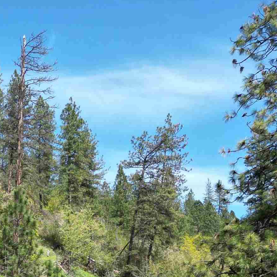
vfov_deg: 21.8
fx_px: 670
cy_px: 326
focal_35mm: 74
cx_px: -77
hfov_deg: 21.3
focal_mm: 6.72
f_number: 1.7
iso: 100
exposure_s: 1/1250
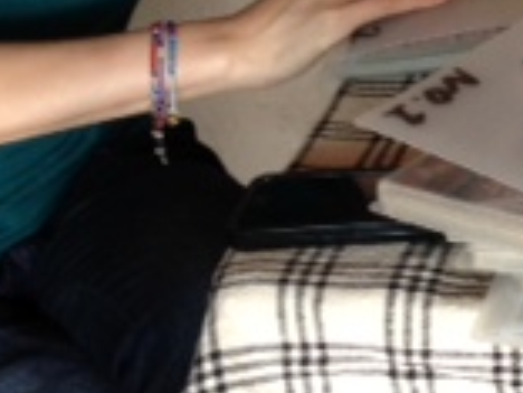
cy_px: -77
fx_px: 2176
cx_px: 788
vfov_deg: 10.1
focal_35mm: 144
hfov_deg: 13.0
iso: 80
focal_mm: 4.28
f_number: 2.4
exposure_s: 1/30
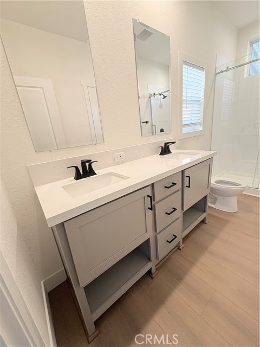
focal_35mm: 14
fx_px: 140
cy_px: 174
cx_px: 130
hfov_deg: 85.7
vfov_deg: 102.1
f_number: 2.2
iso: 125
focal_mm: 2.22
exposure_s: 1/120
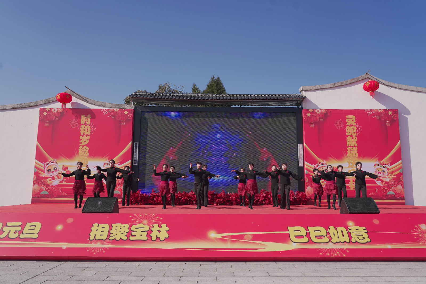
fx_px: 308
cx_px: 213
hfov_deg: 69.4
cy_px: 142
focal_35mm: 26
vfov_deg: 49.6
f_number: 5.6
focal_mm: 26
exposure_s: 1/640
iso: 100
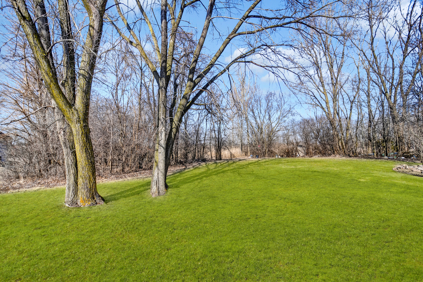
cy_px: 141
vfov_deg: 77.3
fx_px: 176
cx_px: 212
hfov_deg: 100.4
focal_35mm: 15
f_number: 3.5
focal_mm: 10
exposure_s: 1/3200
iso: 200
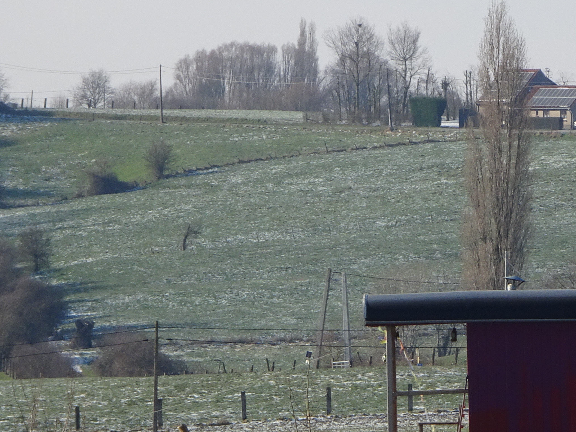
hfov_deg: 4.0
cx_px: 469
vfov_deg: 3.0
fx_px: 8186
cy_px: 294
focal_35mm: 492
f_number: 6.3
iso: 80
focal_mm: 35.17
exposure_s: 1/320
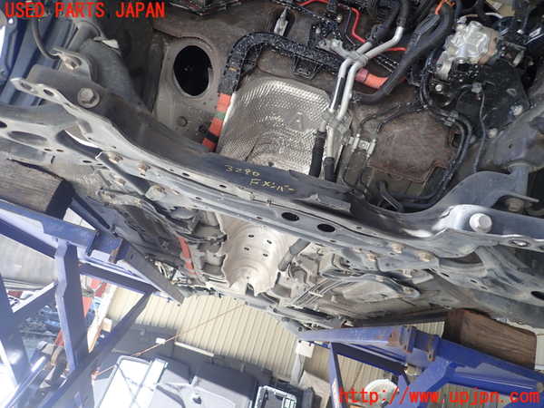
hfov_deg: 69.4
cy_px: 204
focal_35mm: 25
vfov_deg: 54.9
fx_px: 393
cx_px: 272
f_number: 2
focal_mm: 4.5
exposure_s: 1/80
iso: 100
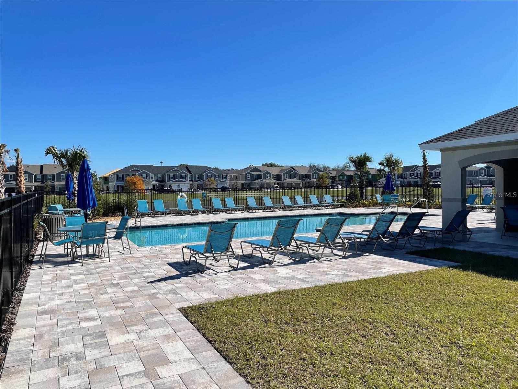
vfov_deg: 53.1
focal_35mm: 26
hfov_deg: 67.3
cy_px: 194
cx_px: 259
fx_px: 389
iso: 32
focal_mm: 4.2
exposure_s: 1/5051
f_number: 1.6
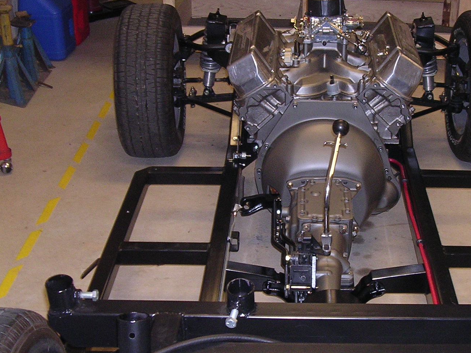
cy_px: 195
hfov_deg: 31.9
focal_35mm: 60
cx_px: 312
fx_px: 816
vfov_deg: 24.4
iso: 238
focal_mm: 5.8
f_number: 2.8
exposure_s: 1/60.1
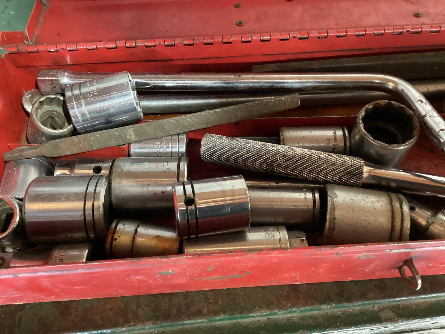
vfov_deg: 45.4
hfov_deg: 58.3
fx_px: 399
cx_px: 222
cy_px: 167
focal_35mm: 31
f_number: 2.4
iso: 640
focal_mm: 3.3
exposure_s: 1/24
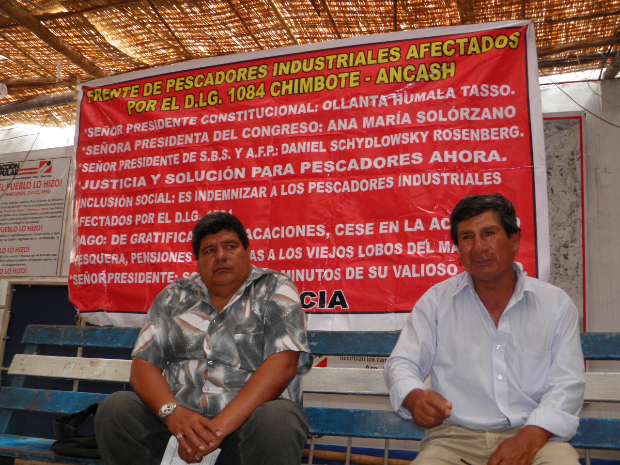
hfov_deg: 52.6
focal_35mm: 35
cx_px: 310
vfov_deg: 40.7
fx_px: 627
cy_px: 232
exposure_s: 1/50
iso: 100
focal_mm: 6.3
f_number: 3.1
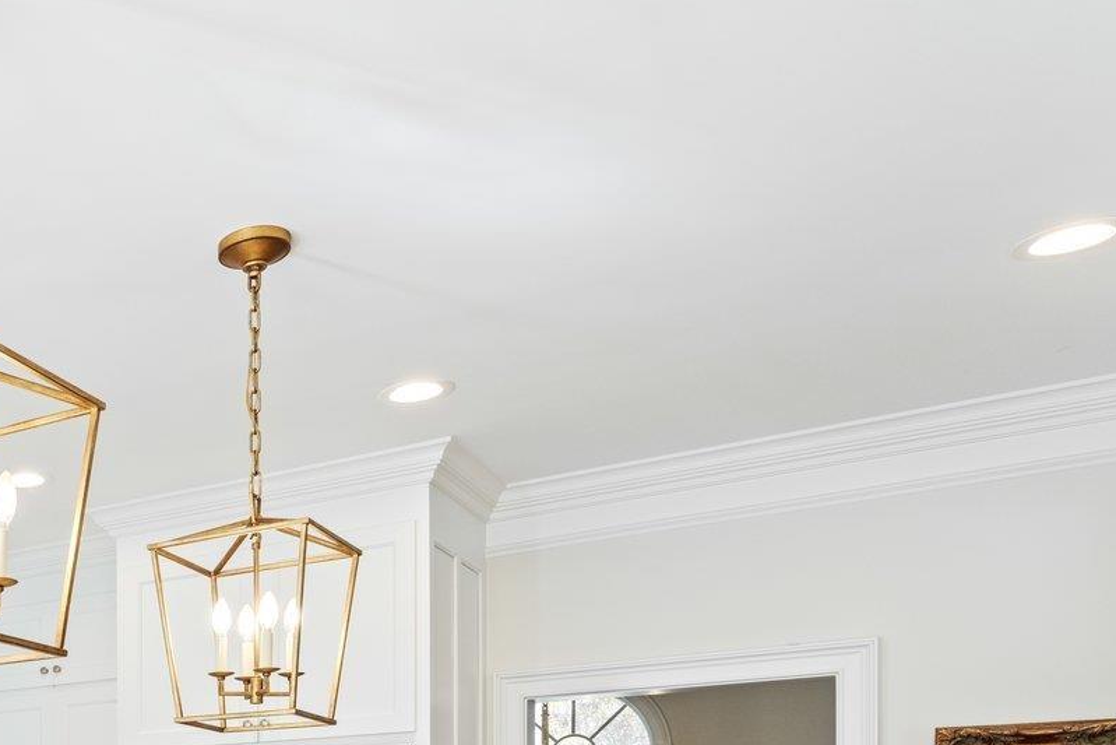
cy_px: 895
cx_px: -176
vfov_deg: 28.4
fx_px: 1271
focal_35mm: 41
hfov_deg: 37.6
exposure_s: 1/13
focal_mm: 16
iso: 250
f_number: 8
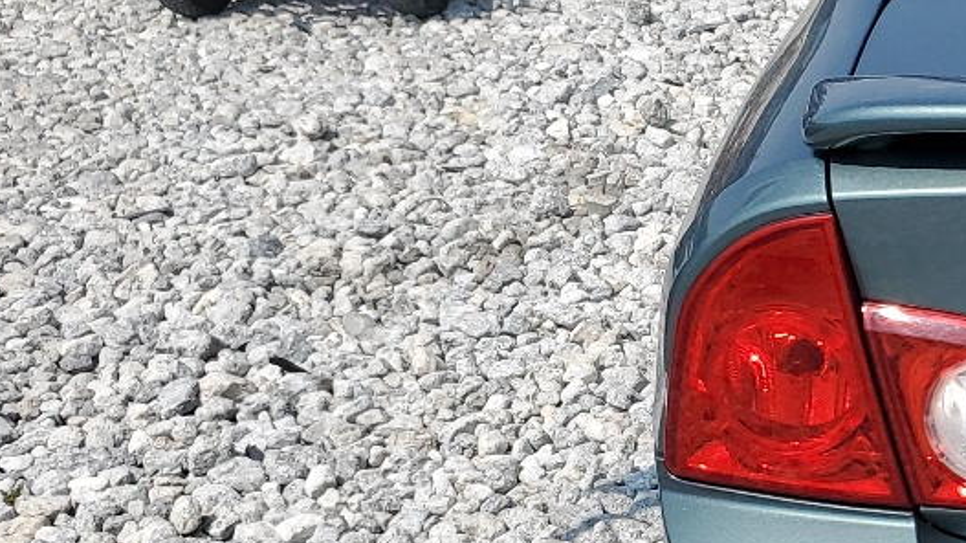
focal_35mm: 86
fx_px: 2202
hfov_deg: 21.2
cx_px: 1415
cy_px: 378
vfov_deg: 14.0
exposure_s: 1/5000
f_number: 1.5
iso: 50
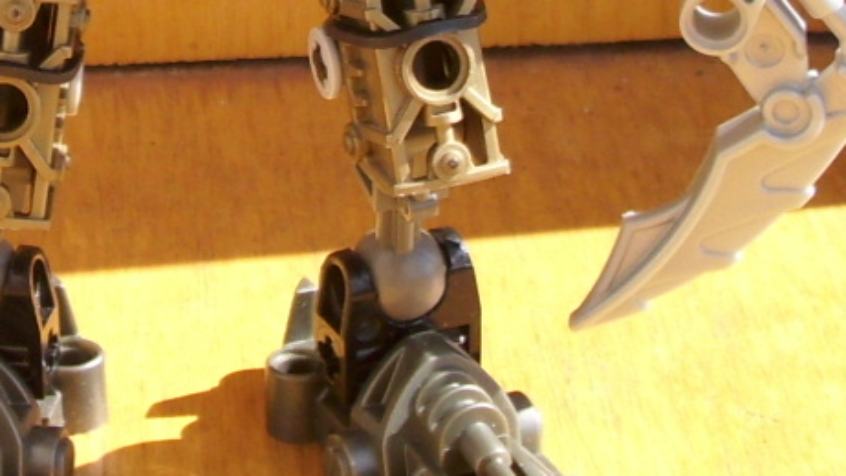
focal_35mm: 147
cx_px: 119
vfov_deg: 8.0
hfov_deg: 14.5
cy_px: -395
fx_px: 3298
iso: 50
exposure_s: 1/310
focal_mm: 7.6
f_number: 3.1
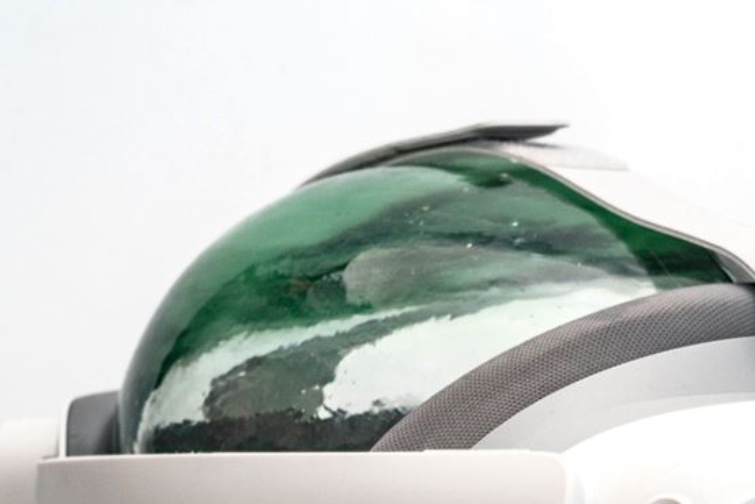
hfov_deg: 11.9
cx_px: 544
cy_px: 849
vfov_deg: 7.7
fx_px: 3628
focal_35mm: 173
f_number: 8
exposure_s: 1/60
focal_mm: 50
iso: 500
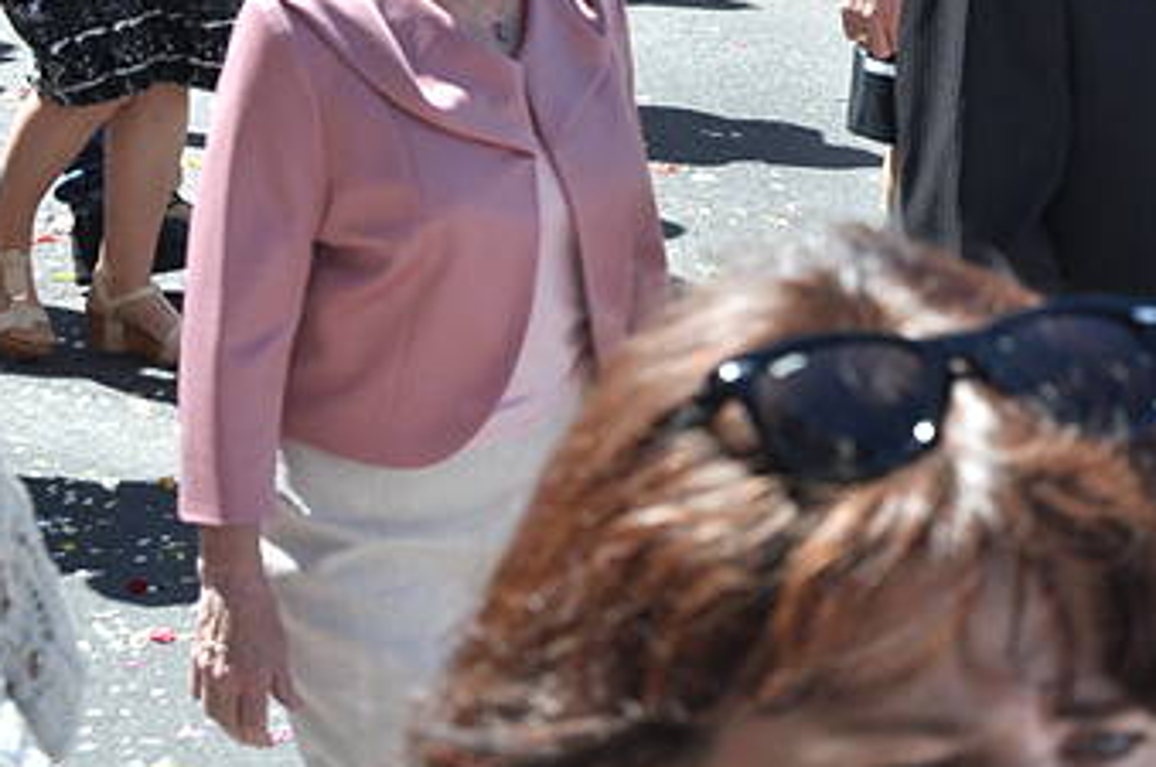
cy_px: -32
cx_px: 941
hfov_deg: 12.1
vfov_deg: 8.0
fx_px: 5427
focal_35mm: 169
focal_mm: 45
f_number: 10
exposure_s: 1/400
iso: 400
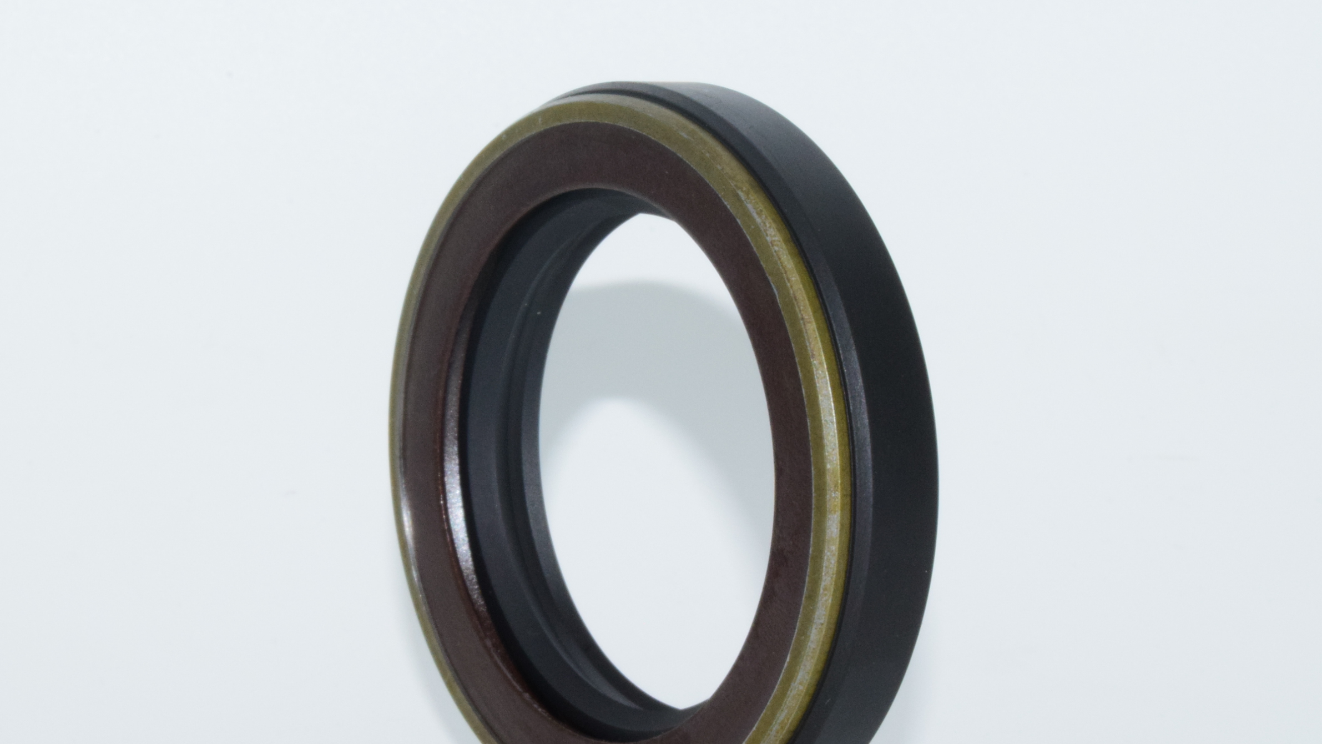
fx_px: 3809
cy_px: 487
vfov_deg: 11.1
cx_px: 639
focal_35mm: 109
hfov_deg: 19.7
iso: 1600
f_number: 36
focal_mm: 55
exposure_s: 1/60
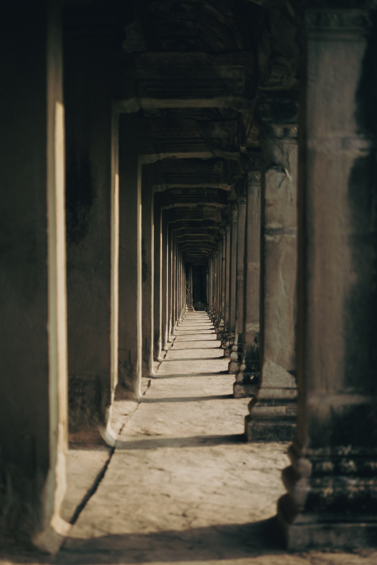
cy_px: 282
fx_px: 785
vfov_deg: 39.6
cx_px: 188
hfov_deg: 27.0
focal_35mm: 50
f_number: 1.4
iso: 1250
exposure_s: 1/8000
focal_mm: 33
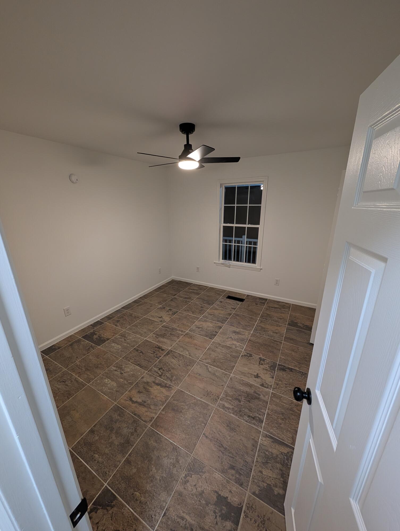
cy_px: 266
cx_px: 200
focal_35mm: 12
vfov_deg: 110.5
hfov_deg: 94.6
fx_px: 184
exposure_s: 1/99.2
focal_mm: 2.02
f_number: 1.7
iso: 259
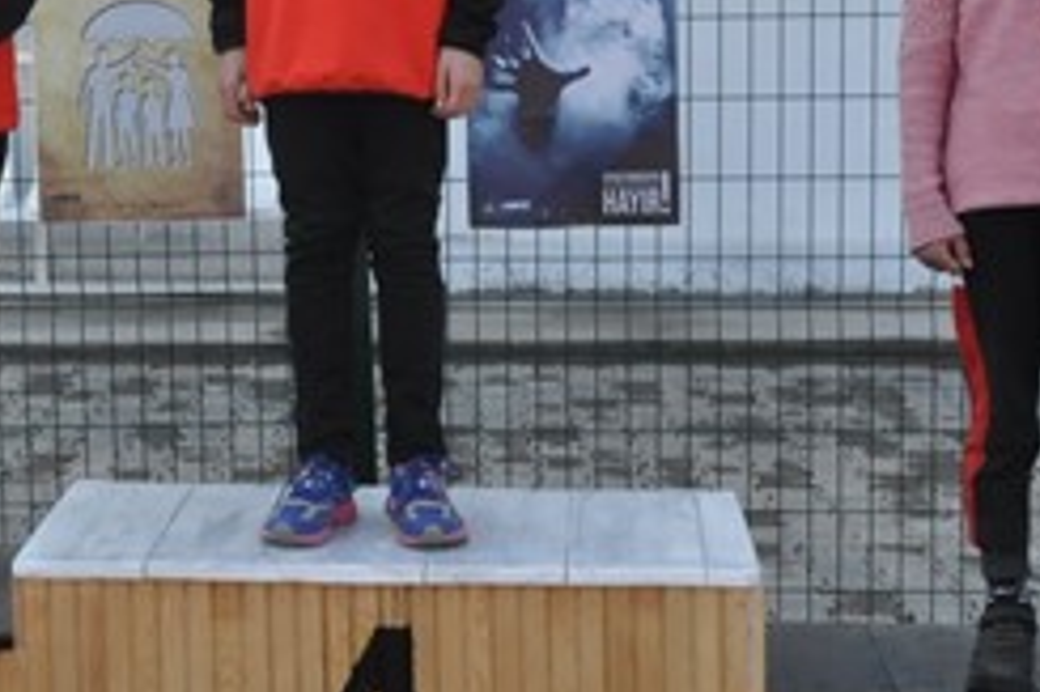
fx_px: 2867
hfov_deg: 20.2
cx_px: 140
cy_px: 93
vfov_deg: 13.7
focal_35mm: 99
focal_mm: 25
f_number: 14
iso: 1250
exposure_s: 1/200
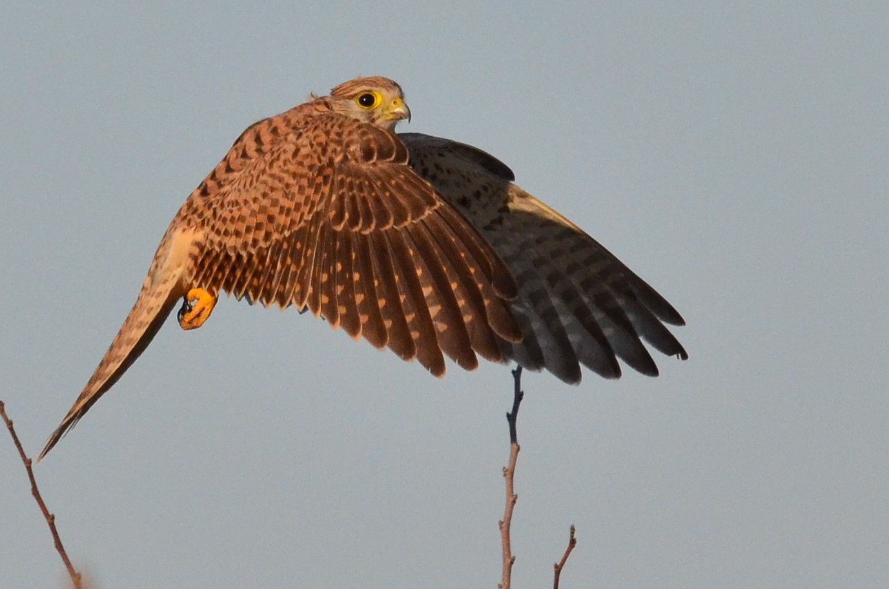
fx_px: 20330
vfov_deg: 1.7
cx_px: 444
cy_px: 294
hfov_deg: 2.5
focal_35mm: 825
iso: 1000
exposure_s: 1/2500
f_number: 9
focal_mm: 550
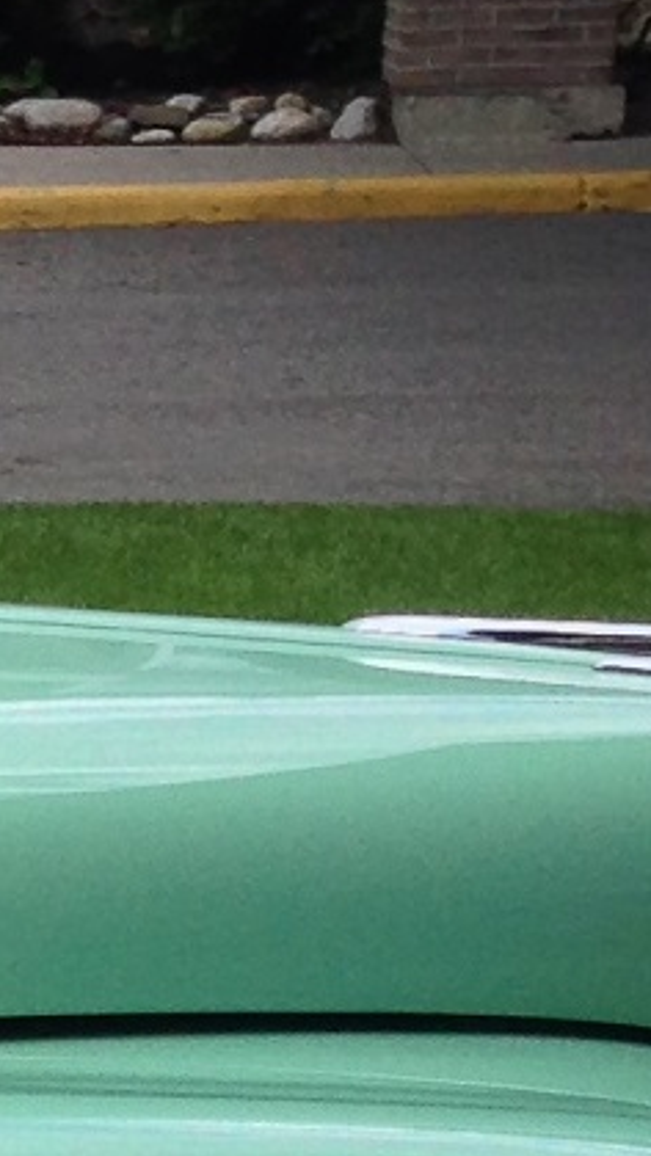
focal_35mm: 210
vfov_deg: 10.1
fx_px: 6438
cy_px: 1305
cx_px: -1837
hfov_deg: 5.2
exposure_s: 1/847
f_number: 2.4
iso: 50
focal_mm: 4.12
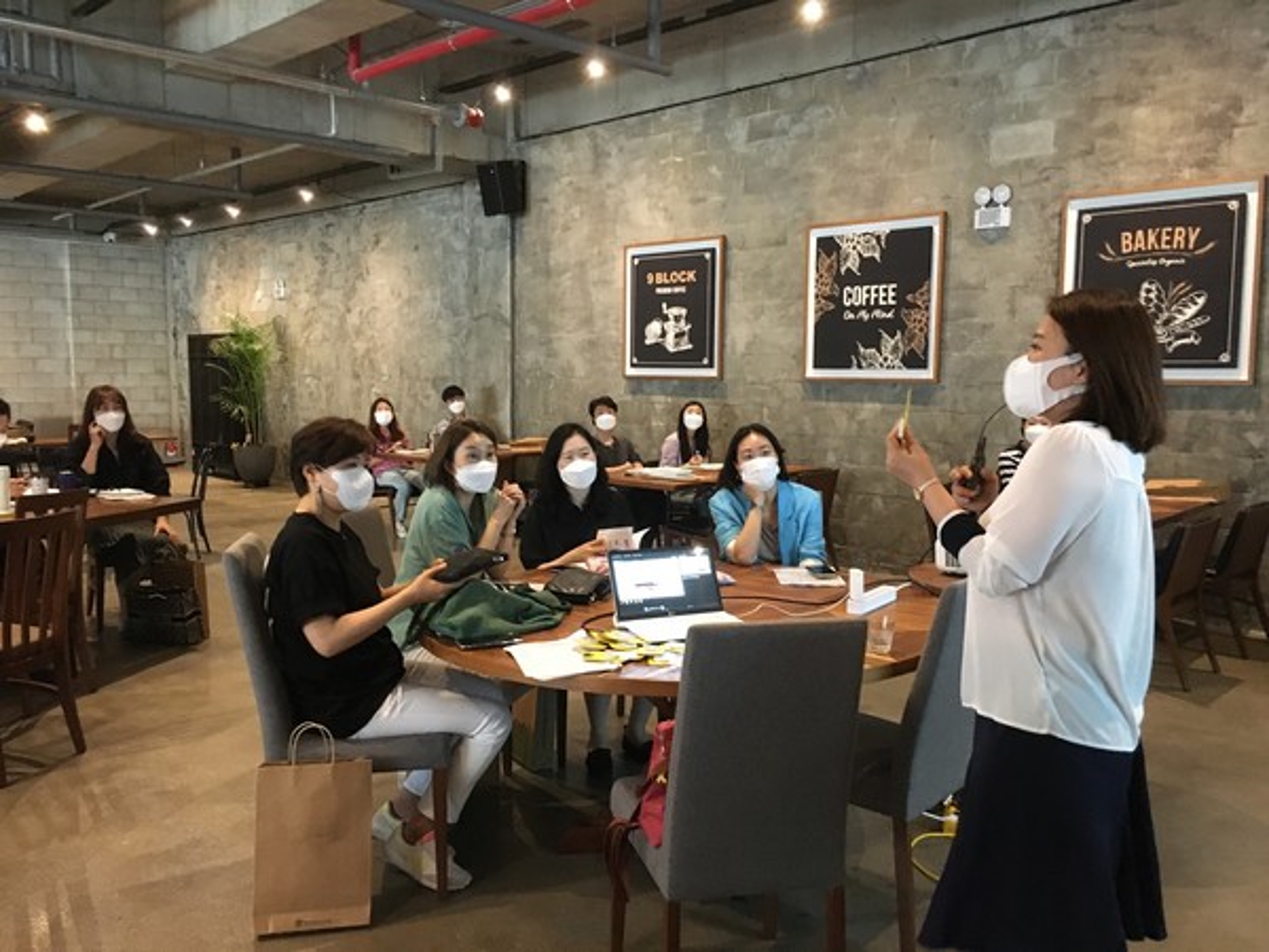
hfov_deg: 61.7
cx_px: 634
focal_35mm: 29
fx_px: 1063
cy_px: 476
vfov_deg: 48.2
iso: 320
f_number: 2.2
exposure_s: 1/15
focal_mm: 4.15
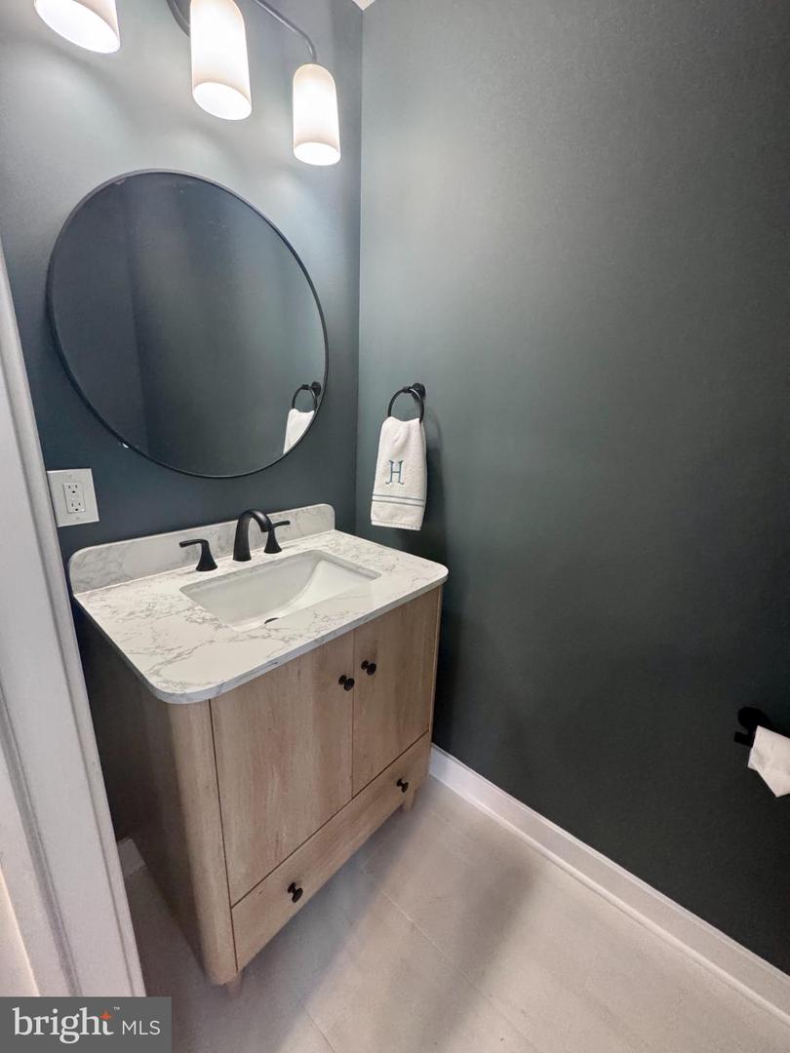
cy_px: 526
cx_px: 395
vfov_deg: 102.1
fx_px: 426
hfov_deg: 85.7
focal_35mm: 14
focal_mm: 2.22
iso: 500
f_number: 2.2
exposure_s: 1/60
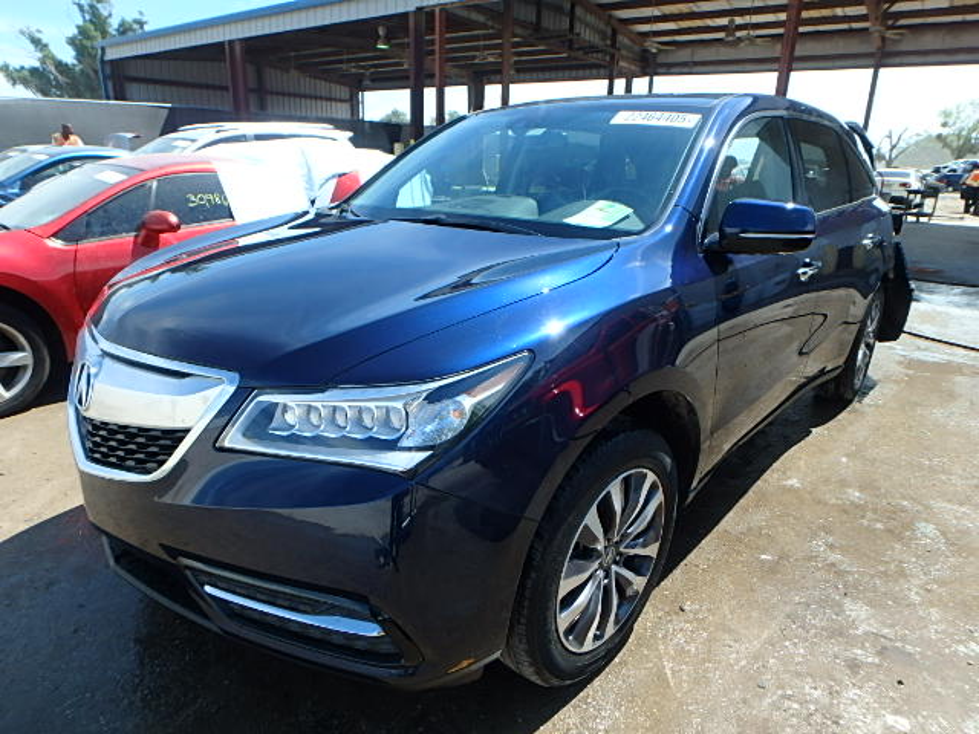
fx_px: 594
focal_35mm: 21
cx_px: 490
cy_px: 367
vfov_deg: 63.4
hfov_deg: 79.0
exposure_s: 1/640
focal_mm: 3.7
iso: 125
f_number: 3.5
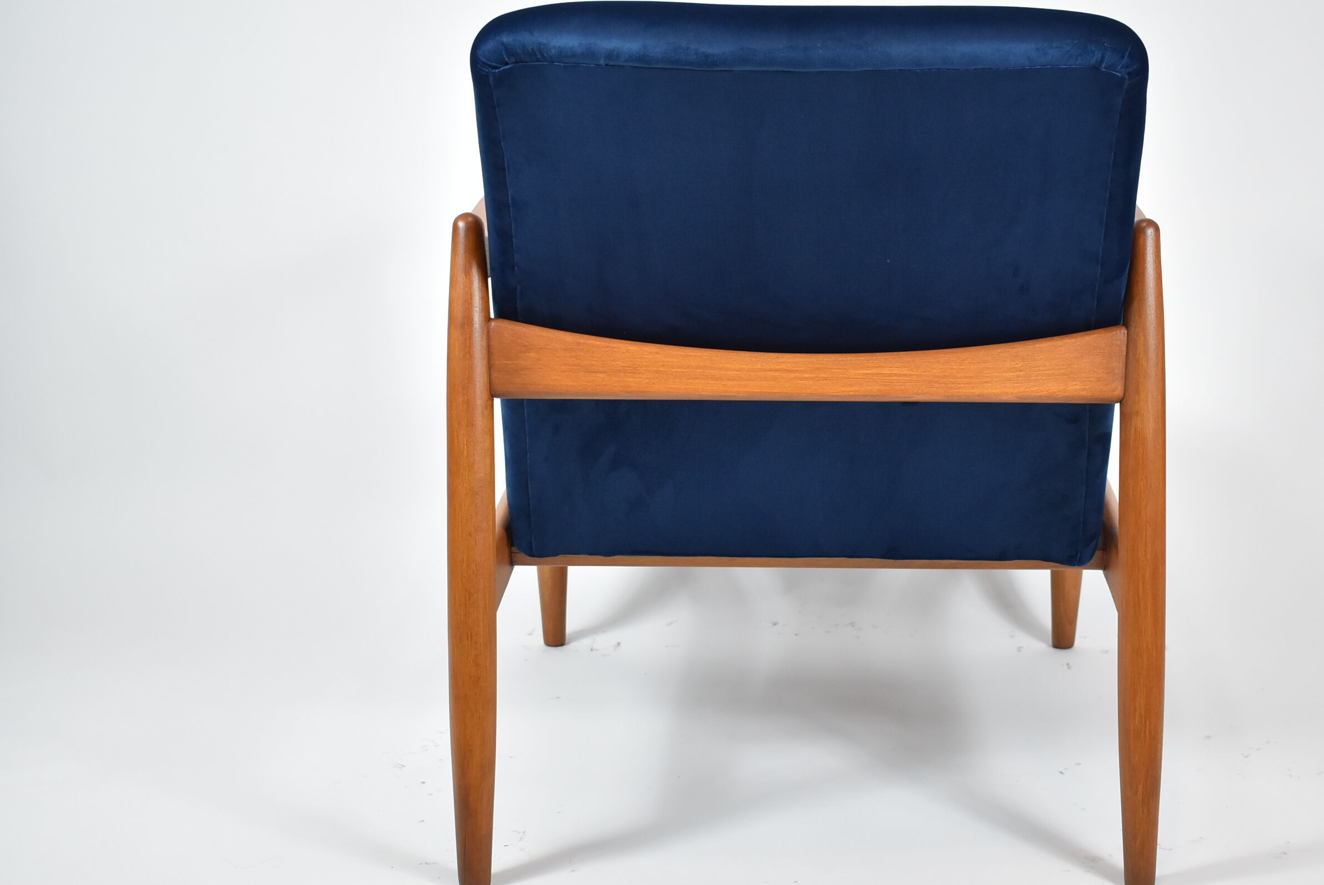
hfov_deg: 36.3
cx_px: 818
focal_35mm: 55
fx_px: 2011
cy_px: 436
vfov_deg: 24.8
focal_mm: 29
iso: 900
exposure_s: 1/125
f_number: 4.2
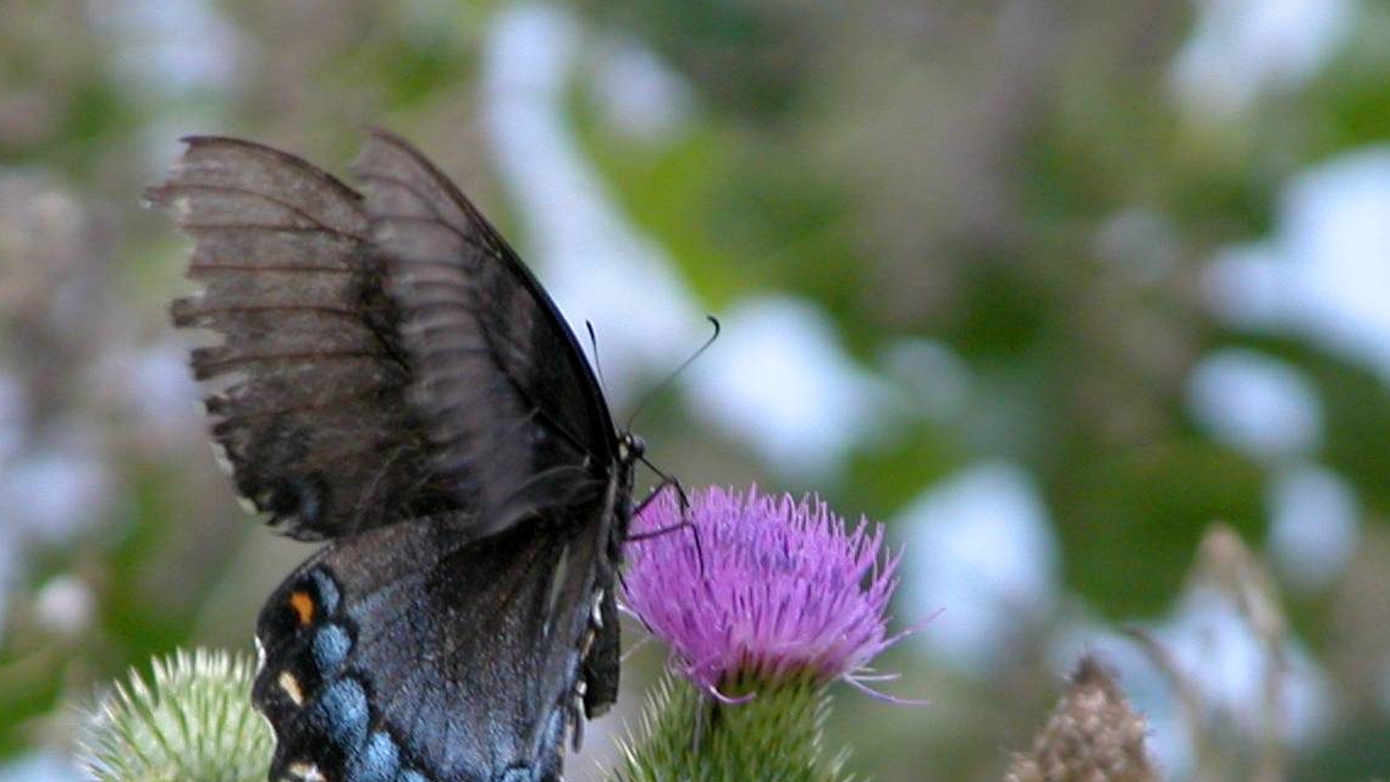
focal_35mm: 343
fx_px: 12641
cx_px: 614
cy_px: 543
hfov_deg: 6.3
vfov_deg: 3.5
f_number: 4.2
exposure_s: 1/528
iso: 100
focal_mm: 71.2
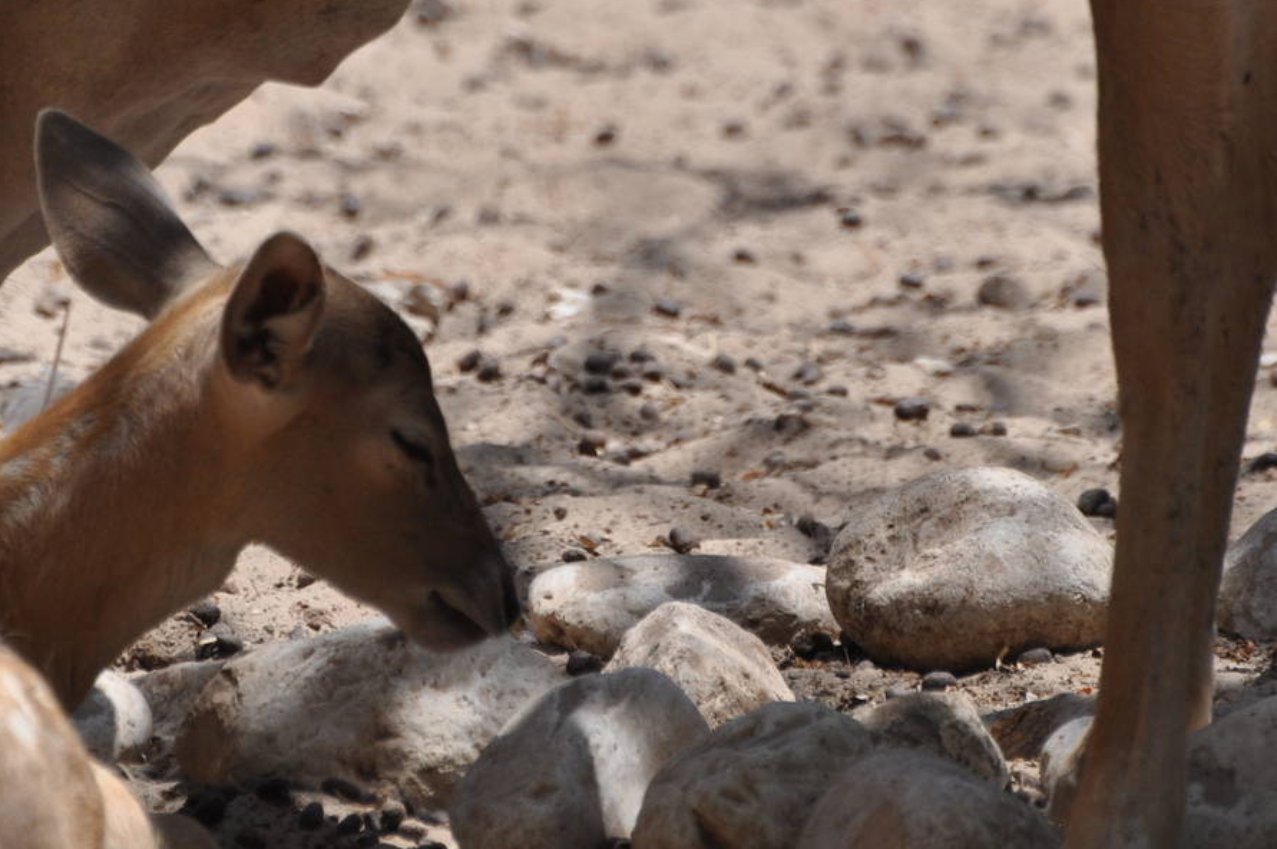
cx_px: 429
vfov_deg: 1.7
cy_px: 167
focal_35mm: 808
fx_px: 28630
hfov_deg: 2.6
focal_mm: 300
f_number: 5.6
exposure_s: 1/1600
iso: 400
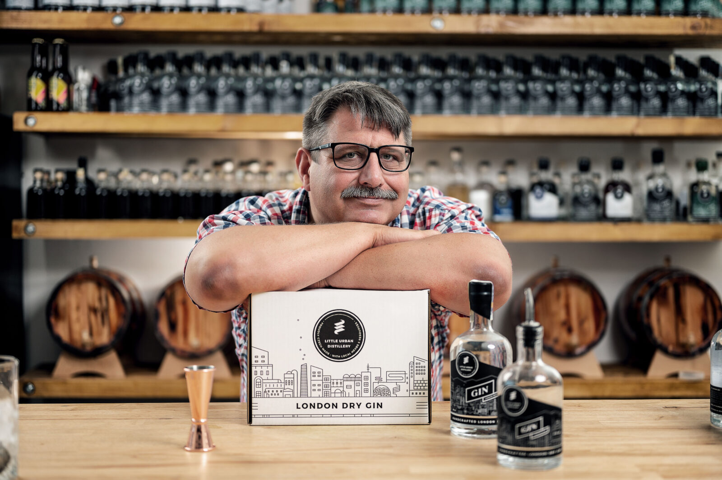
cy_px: 240
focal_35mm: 50
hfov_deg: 39.6
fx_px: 1002
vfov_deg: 27.0
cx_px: 361
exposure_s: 1/500
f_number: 2
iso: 100
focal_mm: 50
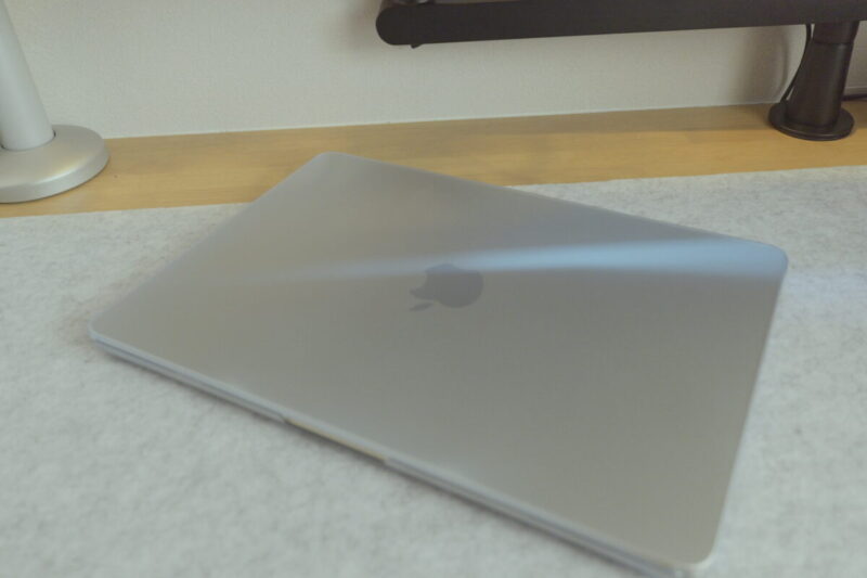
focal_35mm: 29
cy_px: 289
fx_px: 698
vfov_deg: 44.9
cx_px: 434
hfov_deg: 63.7
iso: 6400
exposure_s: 1/10
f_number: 6.3
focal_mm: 29
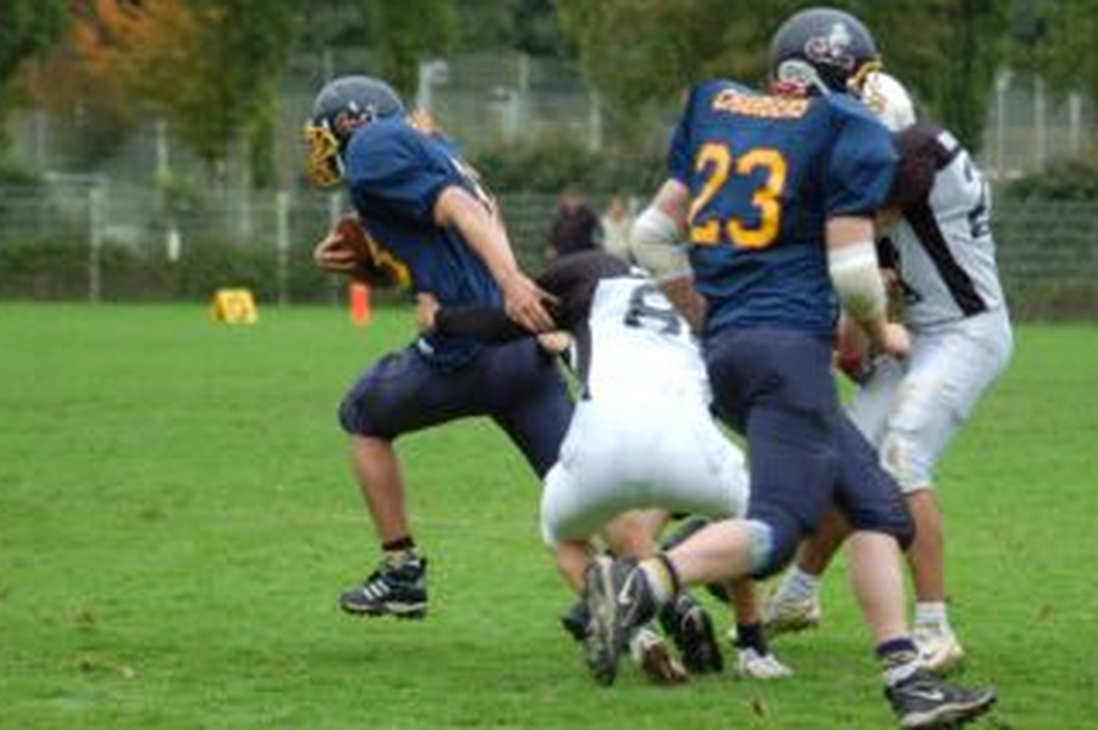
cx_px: 621
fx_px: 7130
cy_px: 424
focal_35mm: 234
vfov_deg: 5.9
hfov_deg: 8.8
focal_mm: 110
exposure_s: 1/500
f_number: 4.2
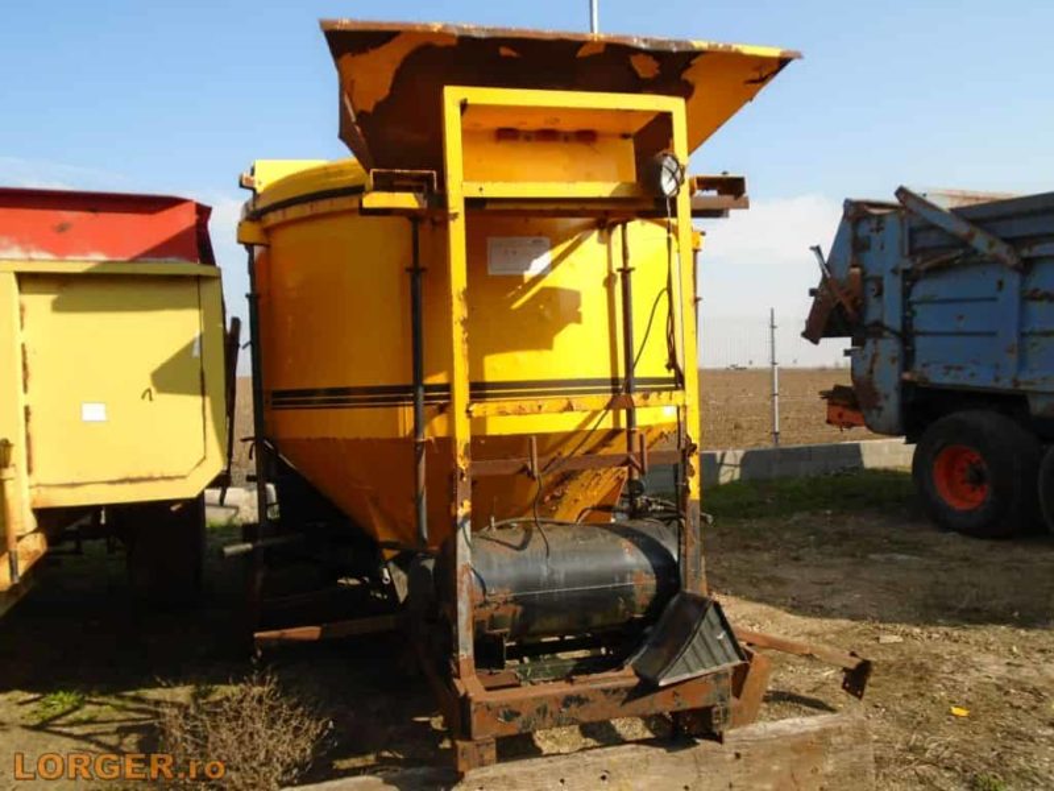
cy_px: 396
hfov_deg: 67.3
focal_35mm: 26
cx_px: 527
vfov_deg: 53.1
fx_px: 792
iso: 100
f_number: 3.2
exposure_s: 1/640
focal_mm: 4.6
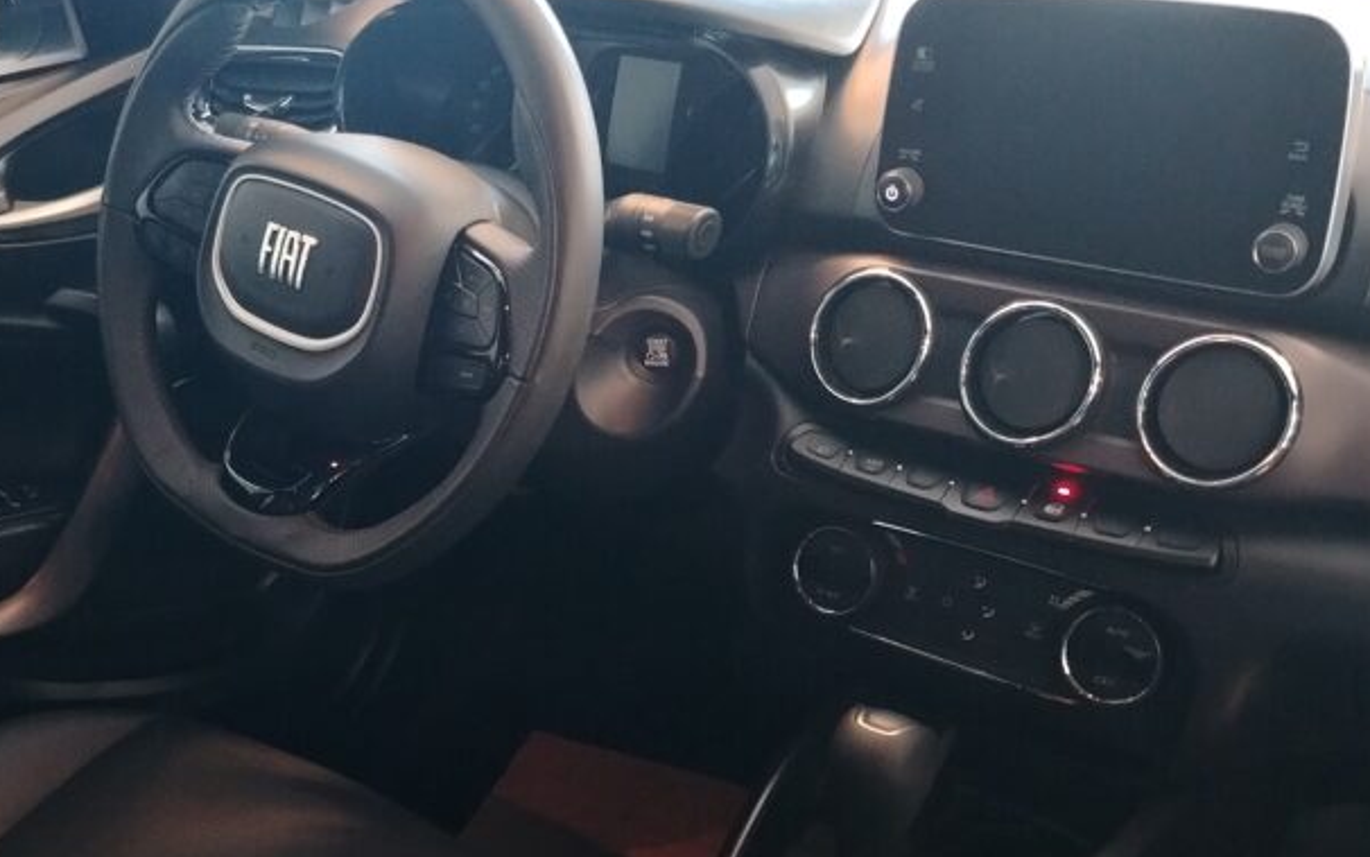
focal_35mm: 43
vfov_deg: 29.3
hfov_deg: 45.9
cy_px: 658
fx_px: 1606
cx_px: 527
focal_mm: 5.25
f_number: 1.75
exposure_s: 1/25
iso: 3094
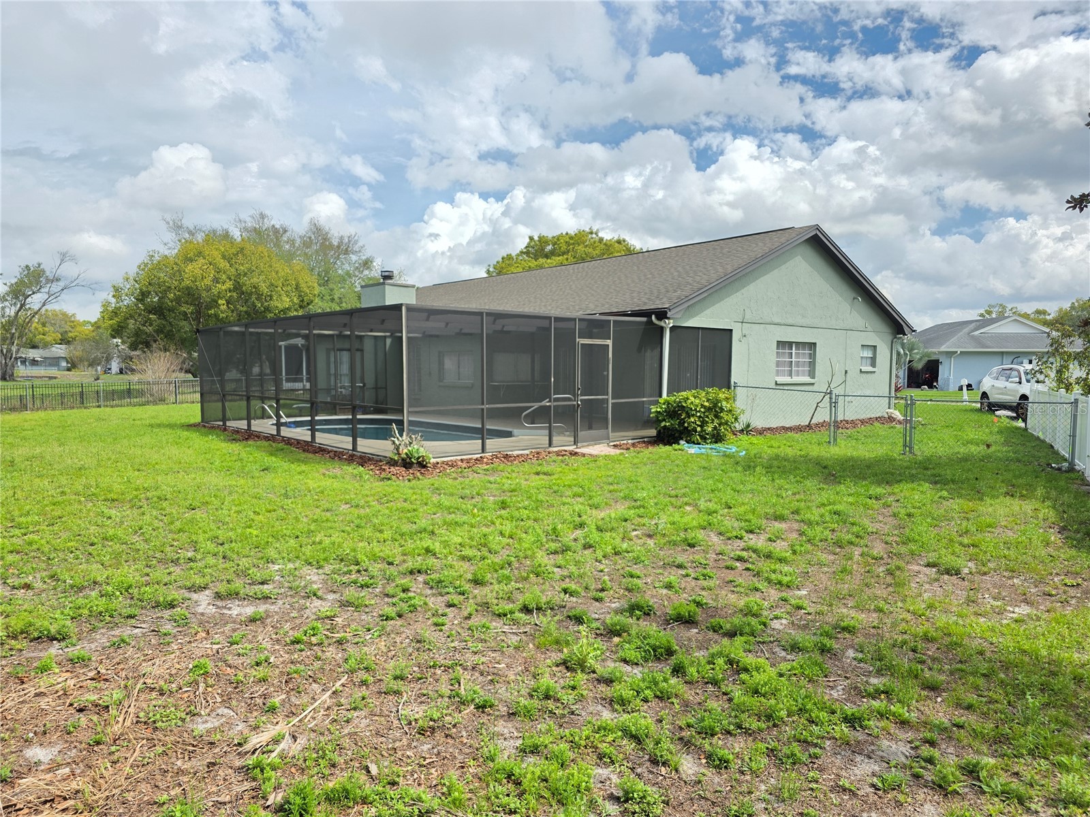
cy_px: 408
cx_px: 545
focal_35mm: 23
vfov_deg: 58.9
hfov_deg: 73.9
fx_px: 724
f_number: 1.7
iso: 80
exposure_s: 1/3246
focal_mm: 6.3
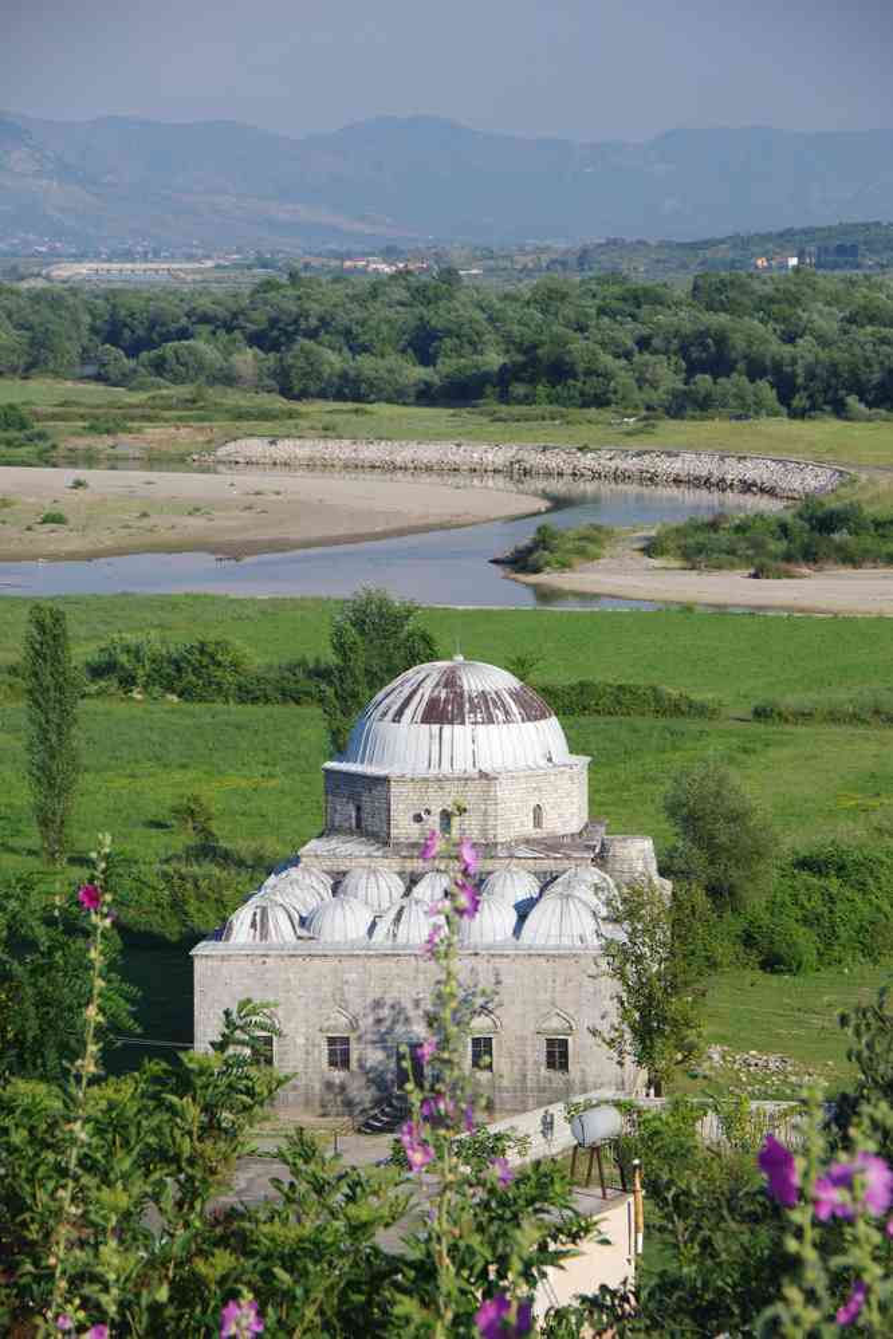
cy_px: 670
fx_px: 5172
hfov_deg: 9.9
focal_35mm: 139
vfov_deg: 14.8
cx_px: 446
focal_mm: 92.5
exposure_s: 1/125
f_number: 9
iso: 200
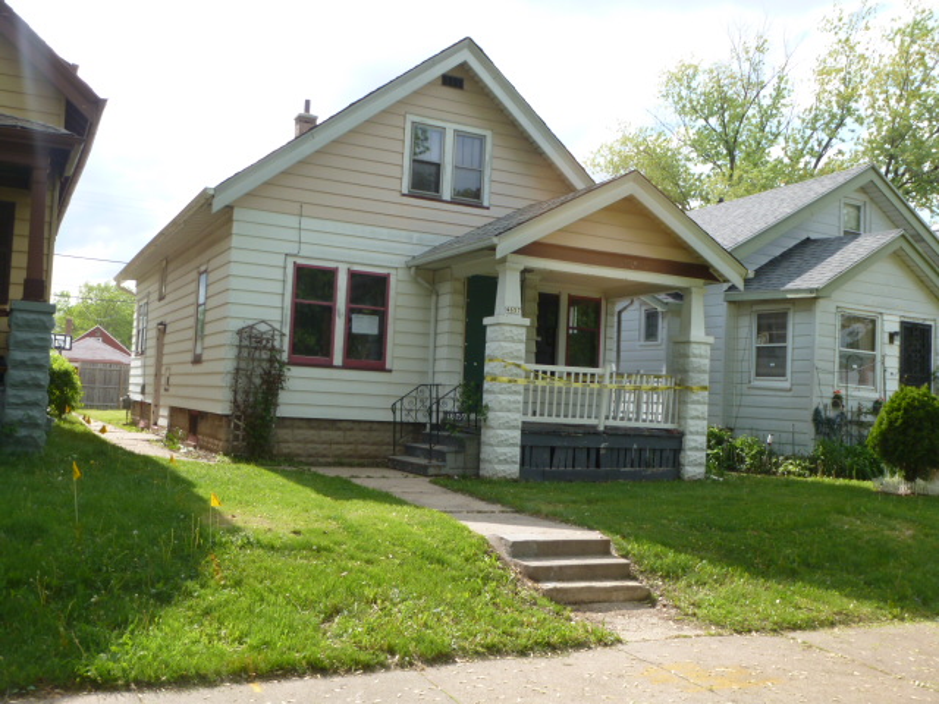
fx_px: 895
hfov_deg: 55.4
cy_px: 352
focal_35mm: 33
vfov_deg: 42.9
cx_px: 470
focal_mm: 5.9
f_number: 4
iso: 100
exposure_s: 1/320
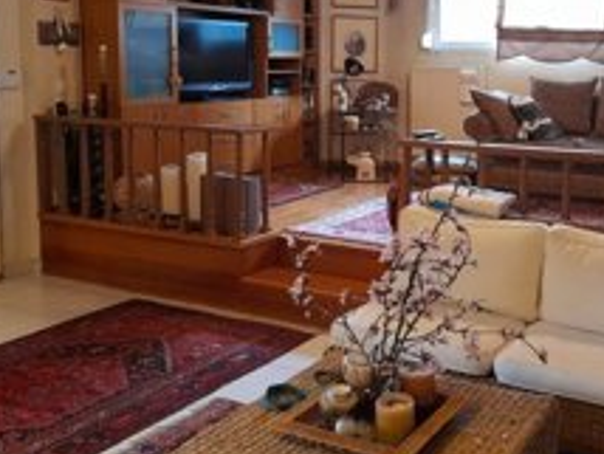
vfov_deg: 34.0
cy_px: 138
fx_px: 734
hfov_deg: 43.5
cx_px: 446
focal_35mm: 42
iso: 500
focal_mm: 4.6
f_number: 2
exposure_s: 1/25
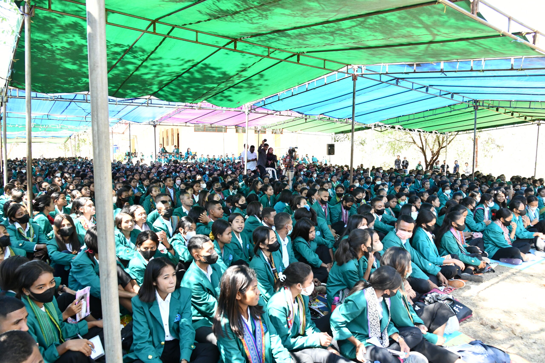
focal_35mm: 24
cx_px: 272
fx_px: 363
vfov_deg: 53.1
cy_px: 182
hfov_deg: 73.7
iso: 4000
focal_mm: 24
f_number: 8
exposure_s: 1/250
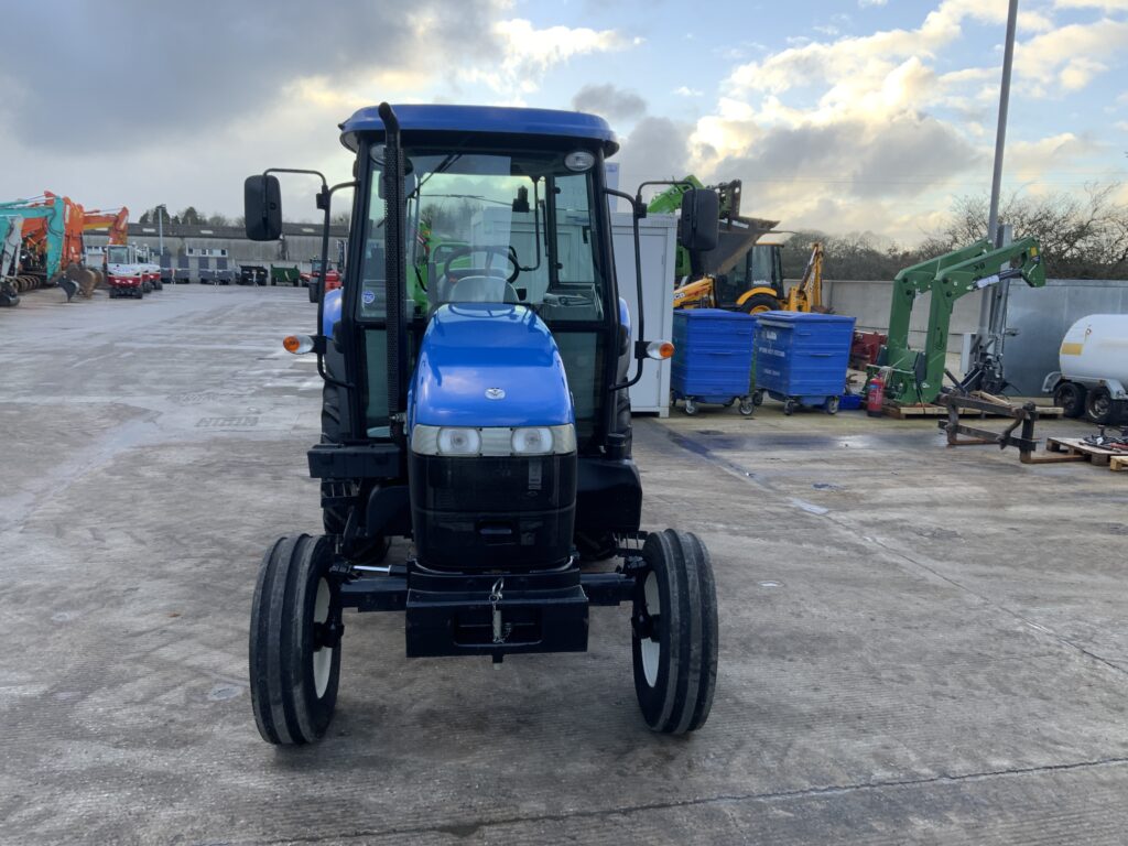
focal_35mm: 29
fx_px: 945
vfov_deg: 48.2
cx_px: 564
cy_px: 423
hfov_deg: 61.7
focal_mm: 3
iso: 16
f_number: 1.8
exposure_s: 1/152
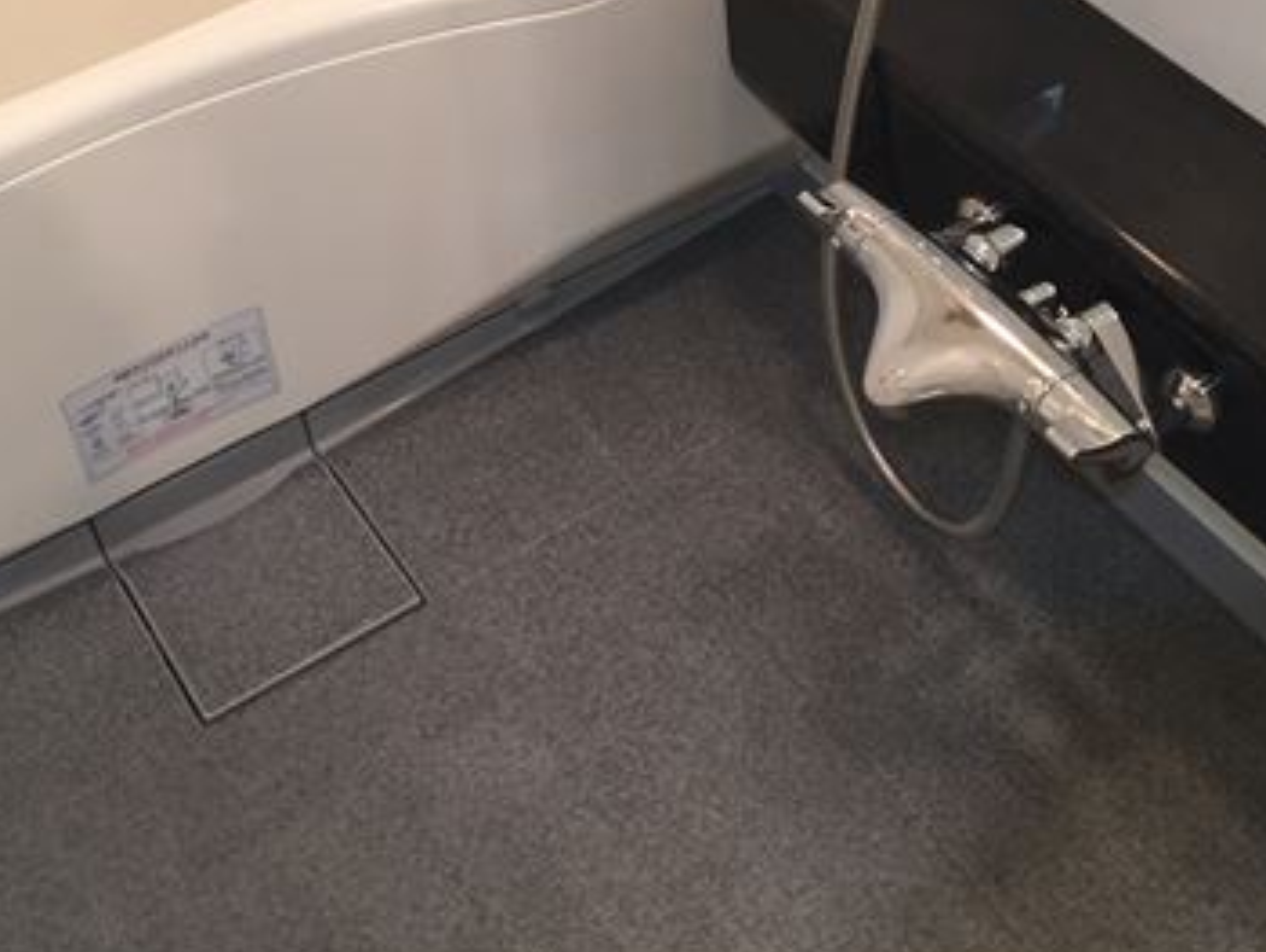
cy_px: 192
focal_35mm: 53
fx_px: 1940
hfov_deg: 36.1
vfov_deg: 27.0
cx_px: 561
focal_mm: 4.15
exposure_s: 1/33
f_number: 2.2
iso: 160
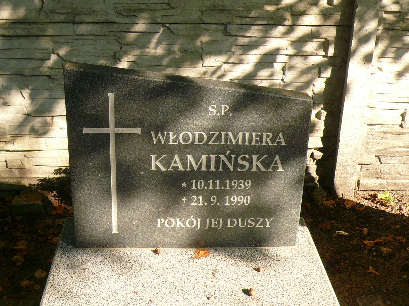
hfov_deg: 39.7
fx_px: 567
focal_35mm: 48
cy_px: 153
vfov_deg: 30.3
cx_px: 204
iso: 100
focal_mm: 5.2
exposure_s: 1/250
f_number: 2.9
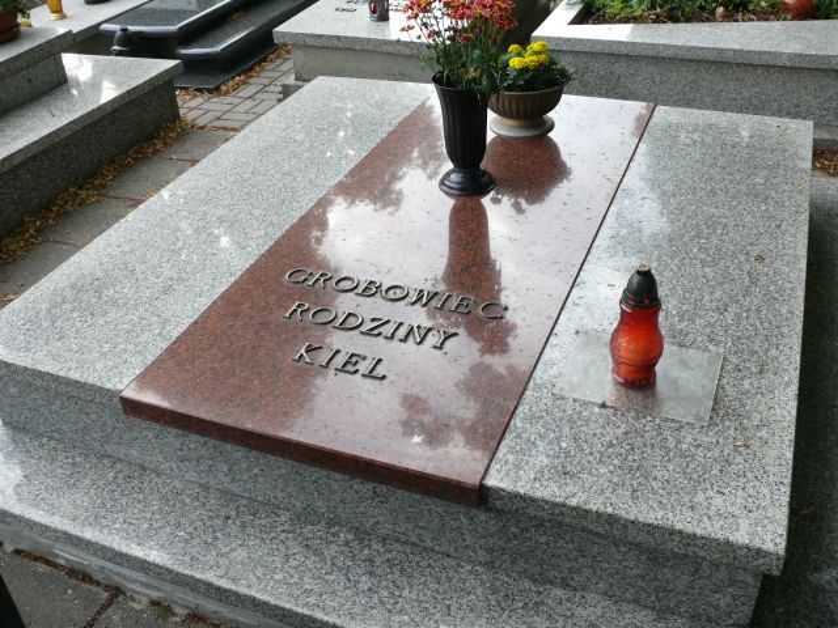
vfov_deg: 40.7
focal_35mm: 35
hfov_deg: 52.6
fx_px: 847
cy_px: 314
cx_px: 419
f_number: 3.6
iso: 100
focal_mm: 7.4
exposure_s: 1/125
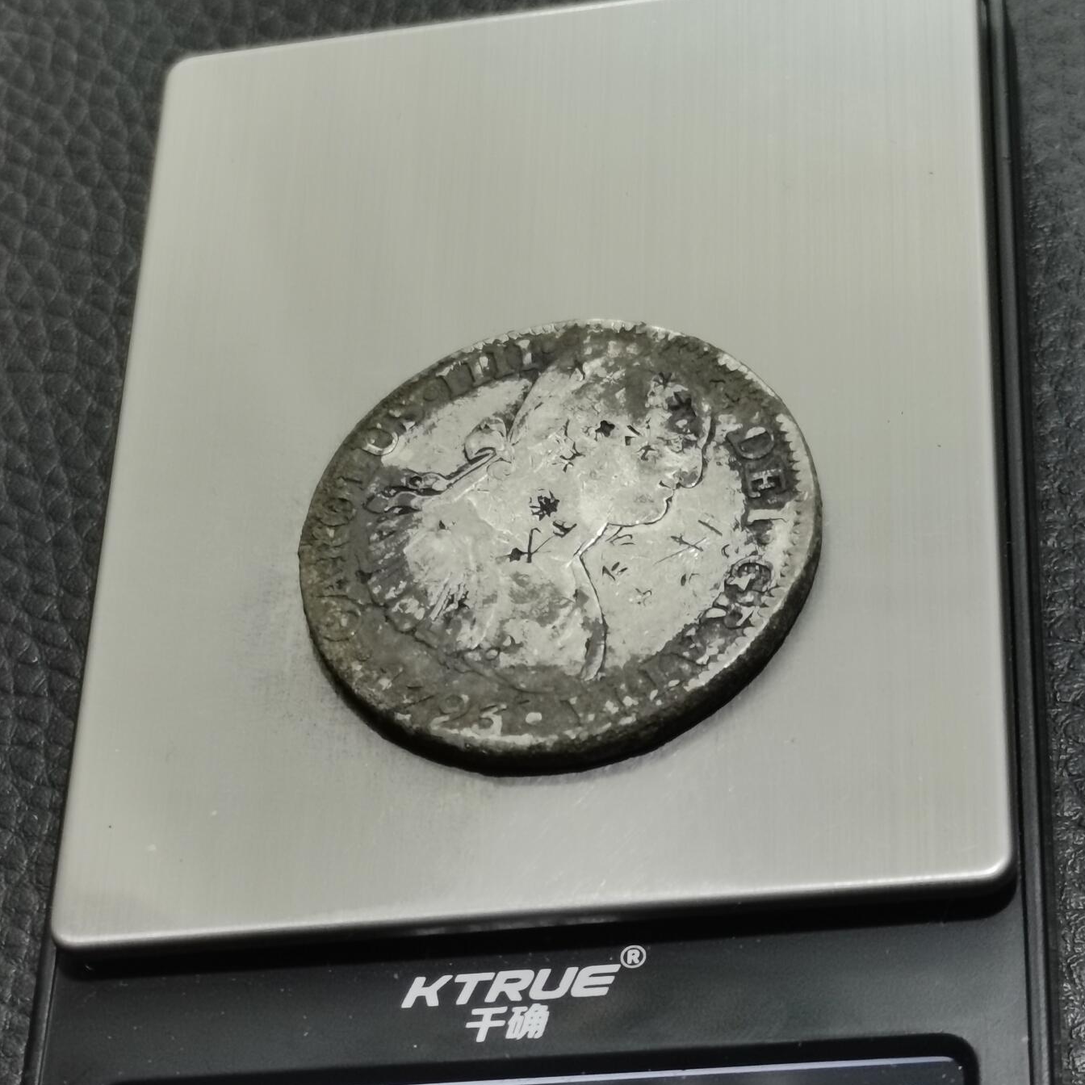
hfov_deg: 19.3
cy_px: 672
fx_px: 3192
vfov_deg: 19.3
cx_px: 544
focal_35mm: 90
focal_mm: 5.58
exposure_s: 1/120
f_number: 1.8
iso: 125
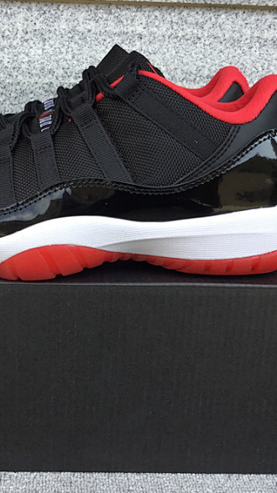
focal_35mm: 46
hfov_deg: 25.6
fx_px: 601
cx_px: 69
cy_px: 248
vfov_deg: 44.6
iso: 25
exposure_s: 1/191
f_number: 2.4
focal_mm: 3.3
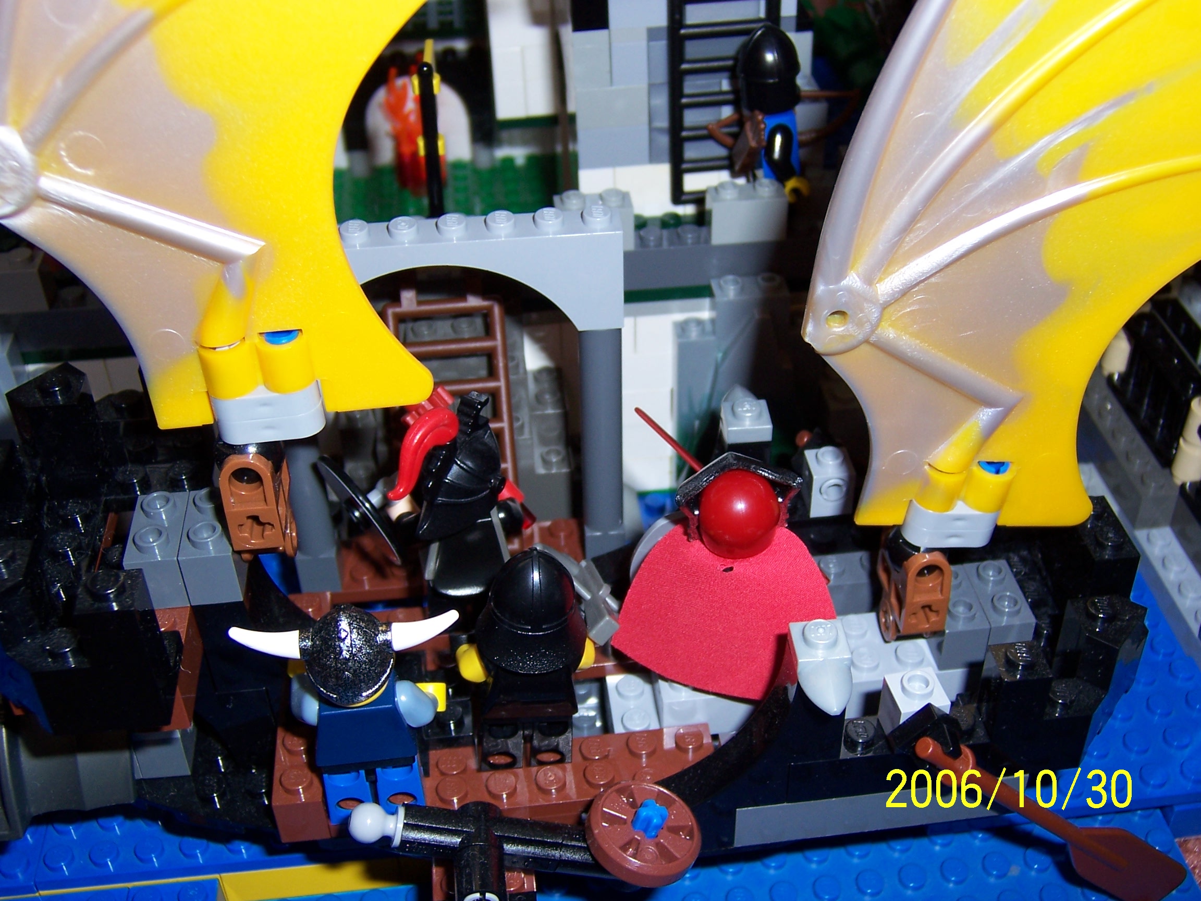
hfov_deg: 46.8
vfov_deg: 36.0
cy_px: 450
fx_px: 1388
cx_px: 600
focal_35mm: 40
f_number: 3.4
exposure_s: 1/60
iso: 80
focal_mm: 6.7
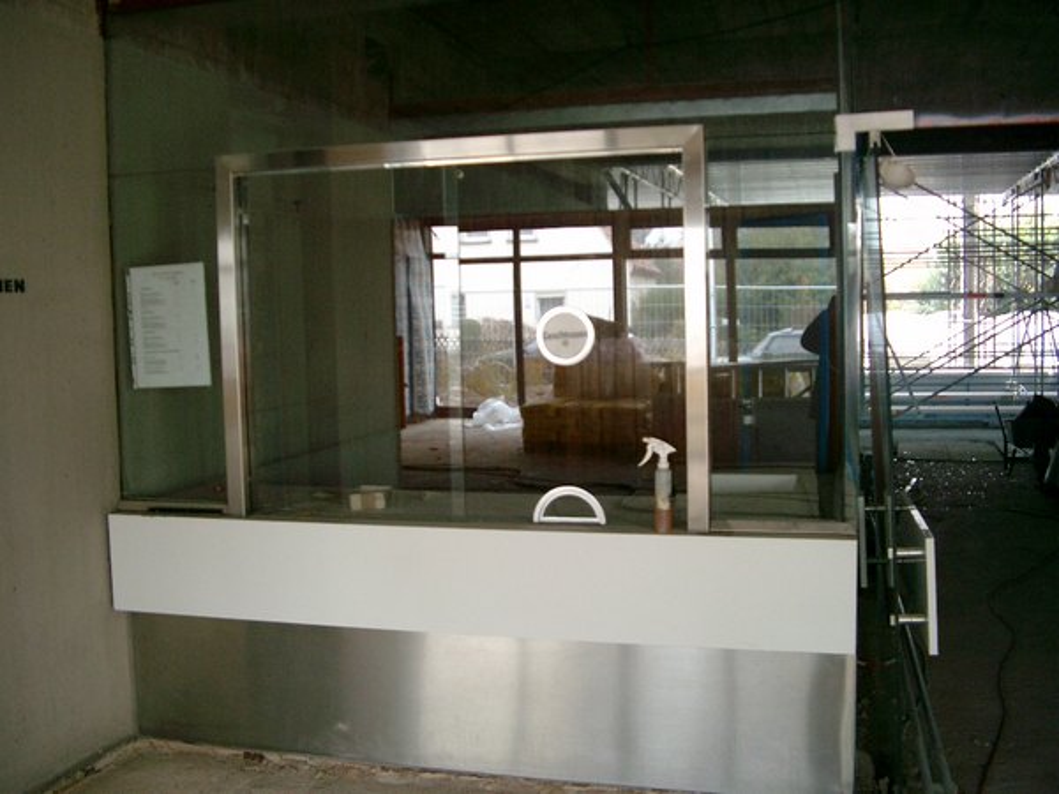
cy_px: 397
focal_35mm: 37
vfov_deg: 38.7
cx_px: 530
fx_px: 1132
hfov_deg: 50.1
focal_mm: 7.6
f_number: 2.6
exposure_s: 1/30
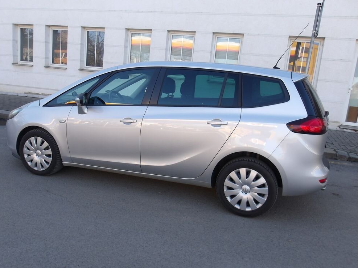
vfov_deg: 49.8
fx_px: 290
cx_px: 177
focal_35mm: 28
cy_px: 131
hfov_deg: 63.4
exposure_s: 1/262
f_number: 3
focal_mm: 4.9
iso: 100
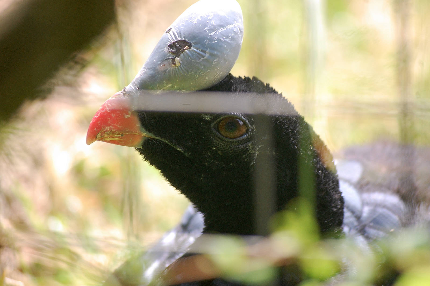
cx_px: 215
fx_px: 2954
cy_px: 143
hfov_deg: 8.3
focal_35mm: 248
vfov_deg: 5.5
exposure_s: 1/400
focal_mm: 165
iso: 800
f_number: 5.3
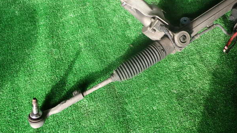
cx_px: 118
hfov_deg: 59.5
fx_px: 207
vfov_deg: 35.5
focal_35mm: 33
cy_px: 56
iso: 125
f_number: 2.3
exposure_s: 1/60
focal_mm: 5.4
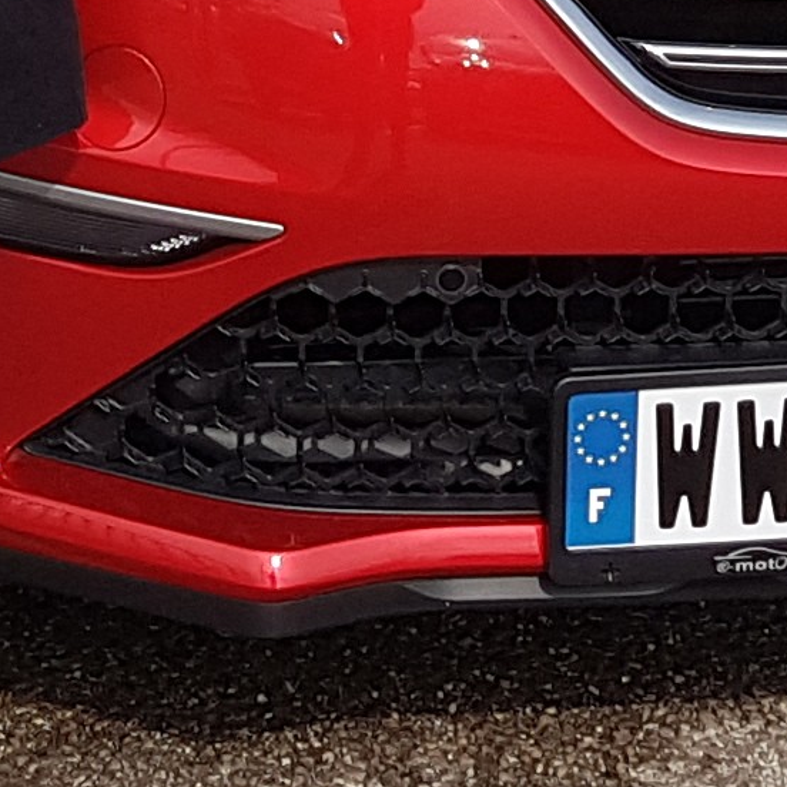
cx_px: 238
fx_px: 4321
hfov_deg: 10.4
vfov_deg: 9.7
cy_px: -808
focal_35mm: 168
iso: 40
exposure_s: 1/2848
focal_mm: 4.2
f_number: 1.7
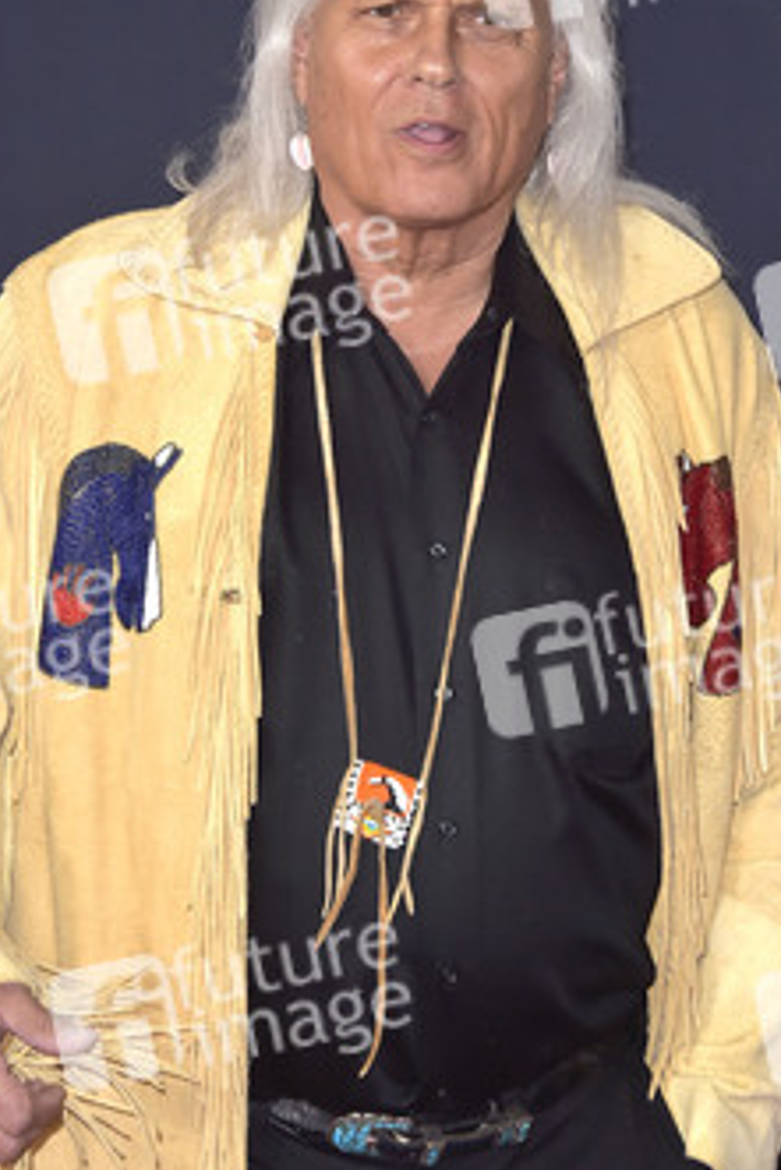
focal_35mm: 151
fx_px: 4908
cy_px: 477
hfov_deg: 9.1
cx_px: 334
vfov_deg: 13.6
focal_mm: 125
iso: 320
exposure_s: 1/250
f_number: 7.1
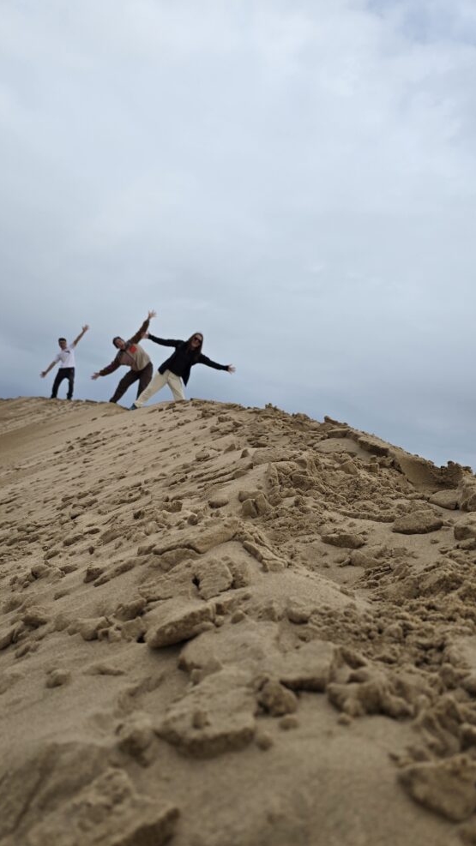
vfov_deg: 71.9
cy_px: 437
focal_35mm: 26
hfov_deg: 43.8
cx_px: 162
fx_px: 584
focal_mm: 6.3
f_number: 1.7
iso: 12
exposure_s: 1/531
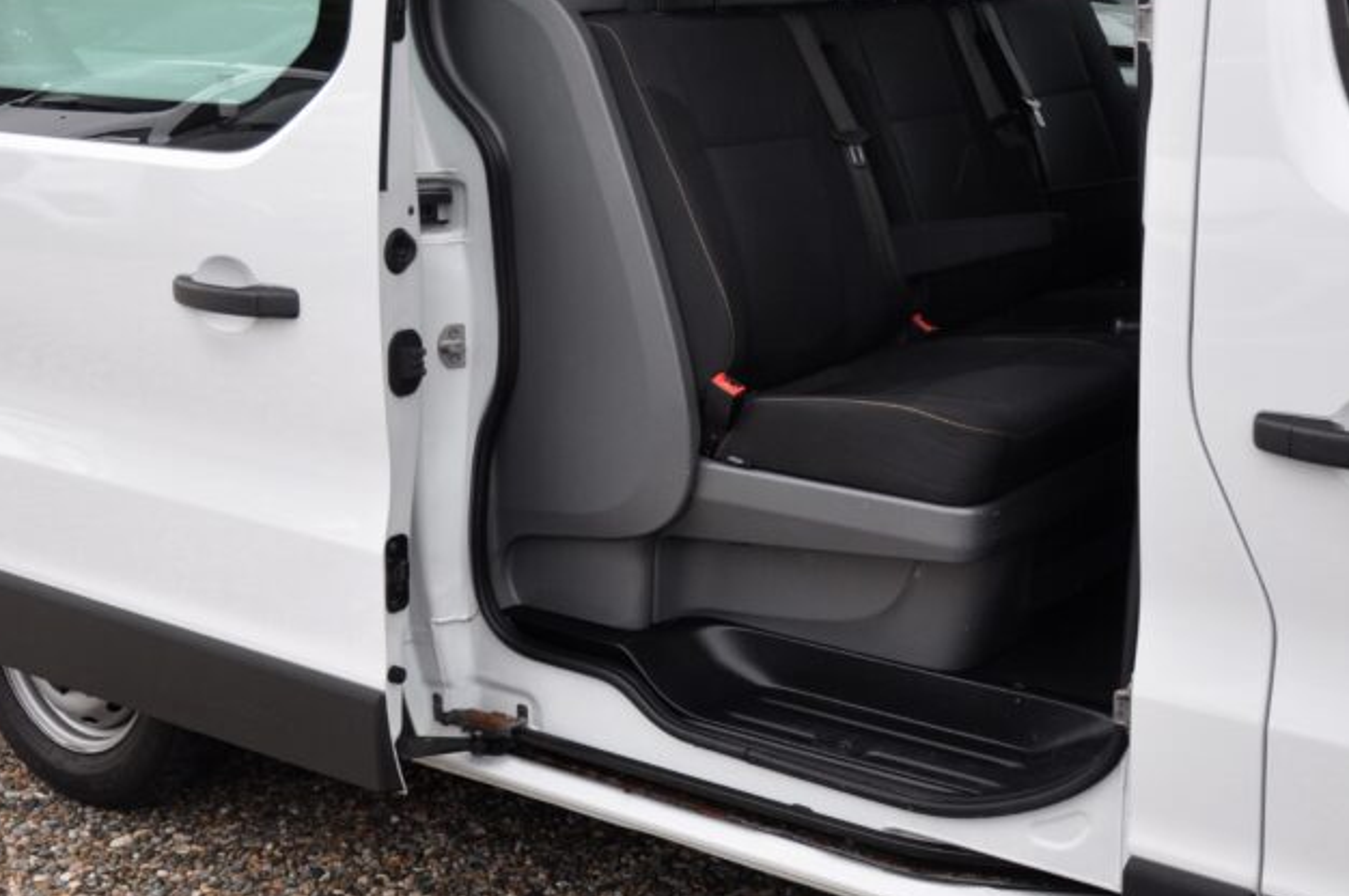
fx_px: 2021
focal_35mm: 54
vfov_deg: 24.7
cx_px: 690
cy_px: 226
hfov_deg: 36.9
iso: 500
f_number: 5
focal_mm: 22
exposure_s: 1/100
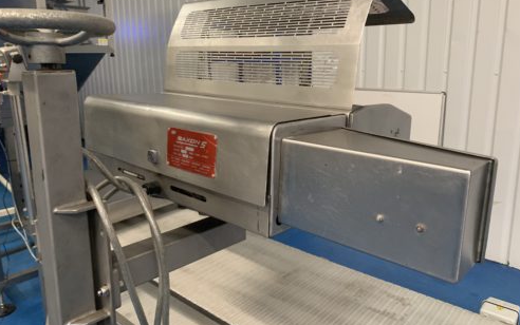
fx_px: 397
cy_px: 140
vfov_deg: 44.5
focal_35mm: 28
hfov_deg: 66.4
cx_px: 259
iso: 320
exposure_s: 1/50
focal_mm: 4.25
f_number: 1.8
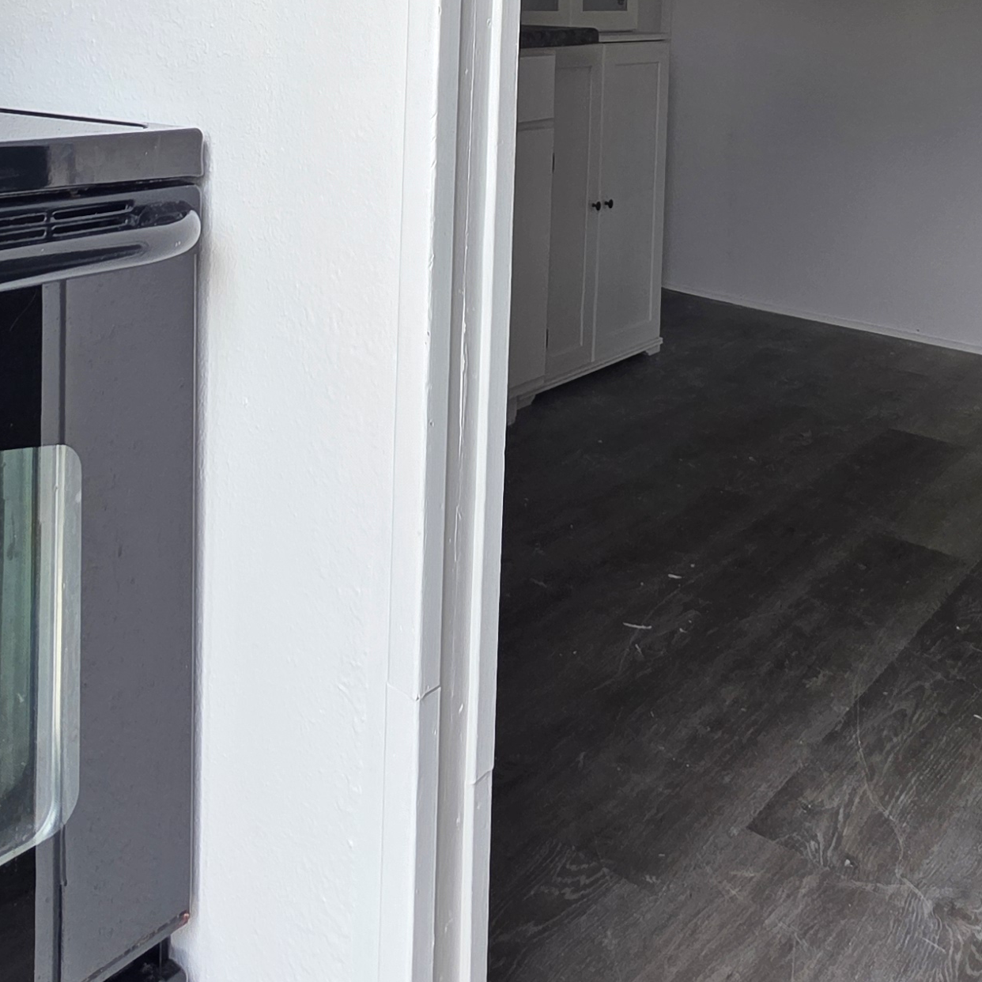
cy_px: 13
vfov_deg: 39.8
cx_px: 263
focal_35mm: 37
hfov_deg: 43.7
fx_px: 1188
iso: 100
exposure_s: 1/359
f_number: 1.9
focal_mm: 2.2
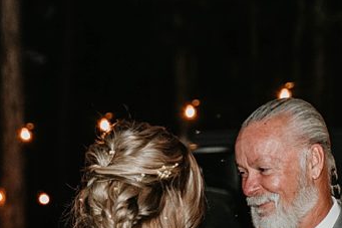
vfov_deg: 7.0
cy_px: 260
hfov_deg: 10.6
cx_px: 175
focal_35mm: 195
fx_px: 1852
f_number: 2.8
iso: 2000
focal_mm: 65
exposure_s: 1/100
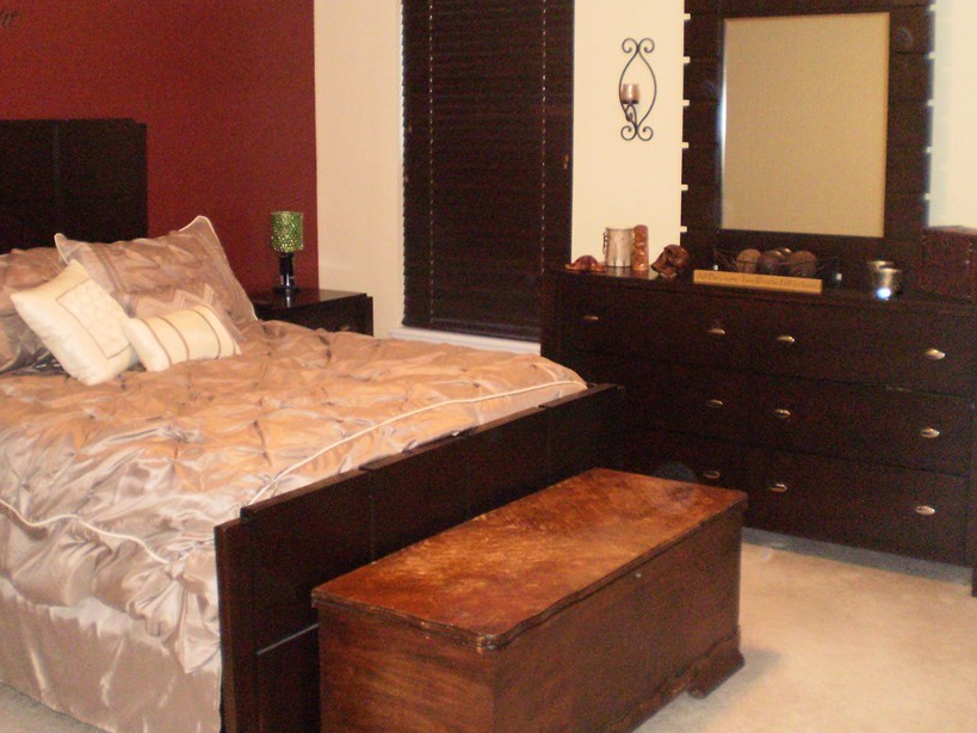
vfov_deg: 32.1
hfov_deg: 42.0
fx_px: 1270
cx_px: 441
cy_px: 294
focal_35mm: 45
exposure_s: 1/30
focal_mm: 6.3
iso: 640
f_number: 3.1
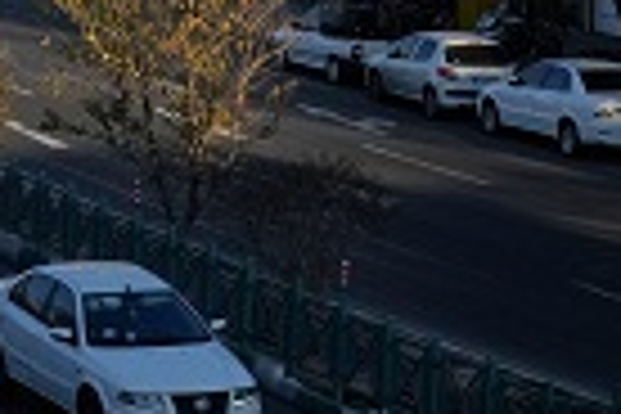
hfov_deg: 10.9
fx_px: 3225
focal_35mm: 187
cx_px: -40
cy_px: -191
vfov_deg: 7.2
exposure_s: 1/640
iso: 1000
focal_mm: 46
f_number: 16
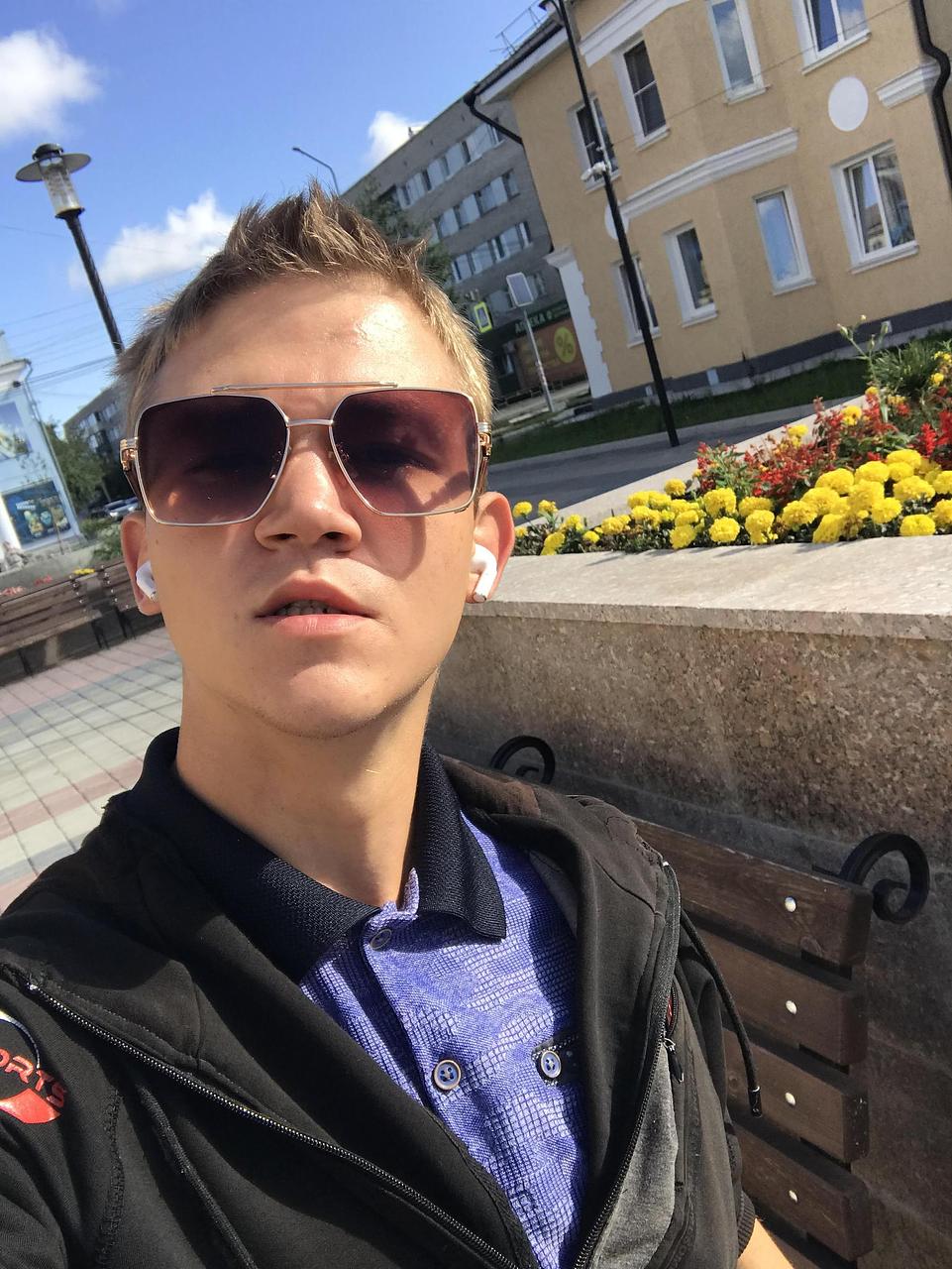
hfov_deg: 44.2
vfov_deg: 56.8
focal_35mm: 32
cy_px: 634
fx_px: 1173
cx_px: 476
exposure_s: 1/708
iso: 25
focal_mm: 2.87
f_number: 2.2
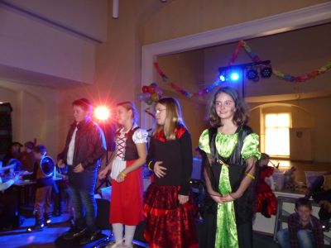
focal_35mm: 25
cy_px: 124
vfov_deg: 54.9
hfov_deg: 69.4
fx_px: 239
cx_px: 166
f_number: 2.8
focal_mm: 4.5
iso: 400
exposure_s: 1/8
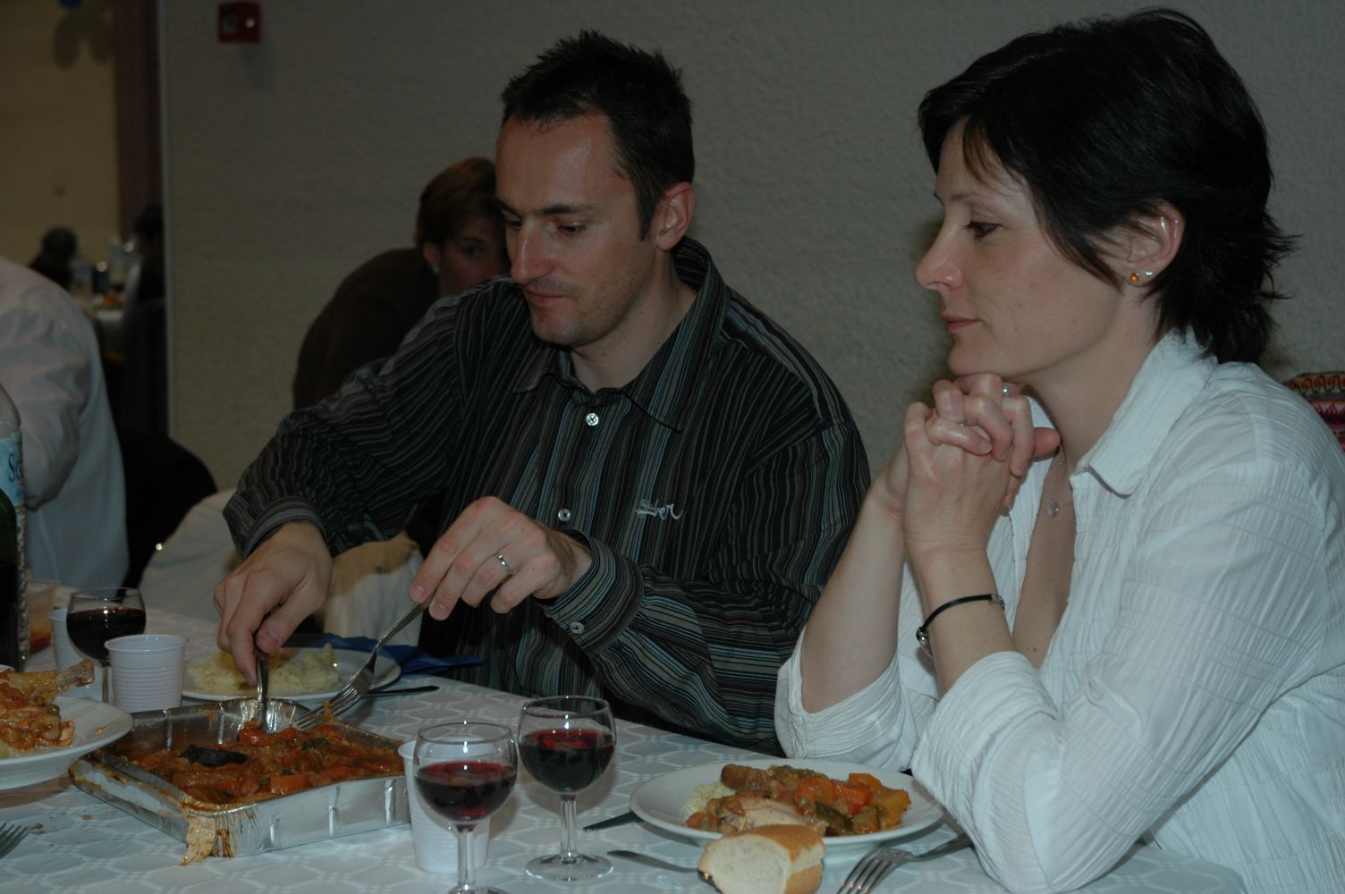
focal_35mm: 60
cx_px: 672
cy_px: 447
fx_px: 2240
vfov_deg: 22.6
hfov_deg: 33.4
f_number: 4.5
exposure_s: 1/60
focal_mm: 40
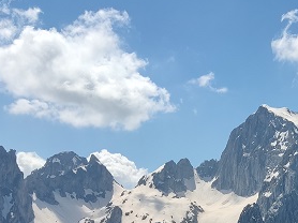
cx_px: 283
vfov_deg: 18.9
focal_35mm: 72
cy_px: 289
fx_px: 619
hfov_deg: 25.9
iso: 50
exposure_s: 1/2859
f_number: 1.79
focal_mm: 4.71
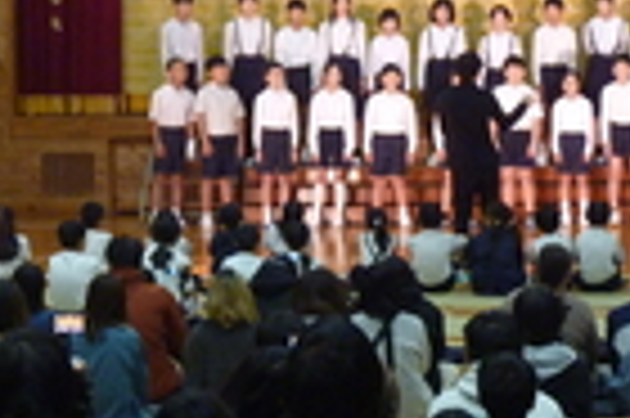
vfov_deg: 8.1
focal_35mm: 169
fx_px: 2954
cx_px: 295
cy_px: -22
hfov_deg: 12.2
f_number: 3.4
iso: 400
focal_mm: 11.5
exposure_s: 1/25
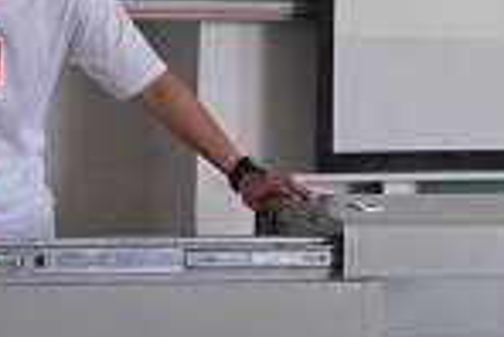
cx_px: 497
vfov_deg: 5.6
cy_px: -371
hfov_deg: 8.6
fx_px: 3335
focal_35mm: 238
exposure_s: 1/160
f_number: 4
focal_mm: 55
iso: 2500
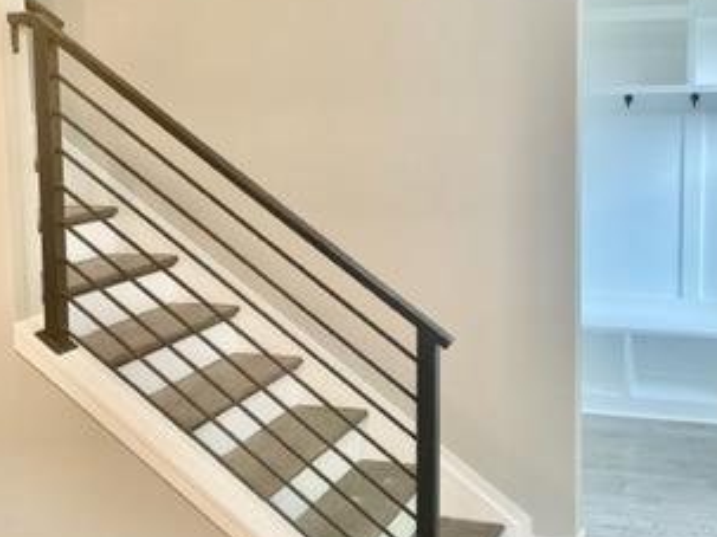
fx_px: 1139
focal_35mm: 55
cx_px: 364
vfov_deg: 26.5
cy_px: 229
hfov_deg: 34.9
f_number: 1.6
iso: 64
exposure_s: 1/60
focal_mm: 4.2
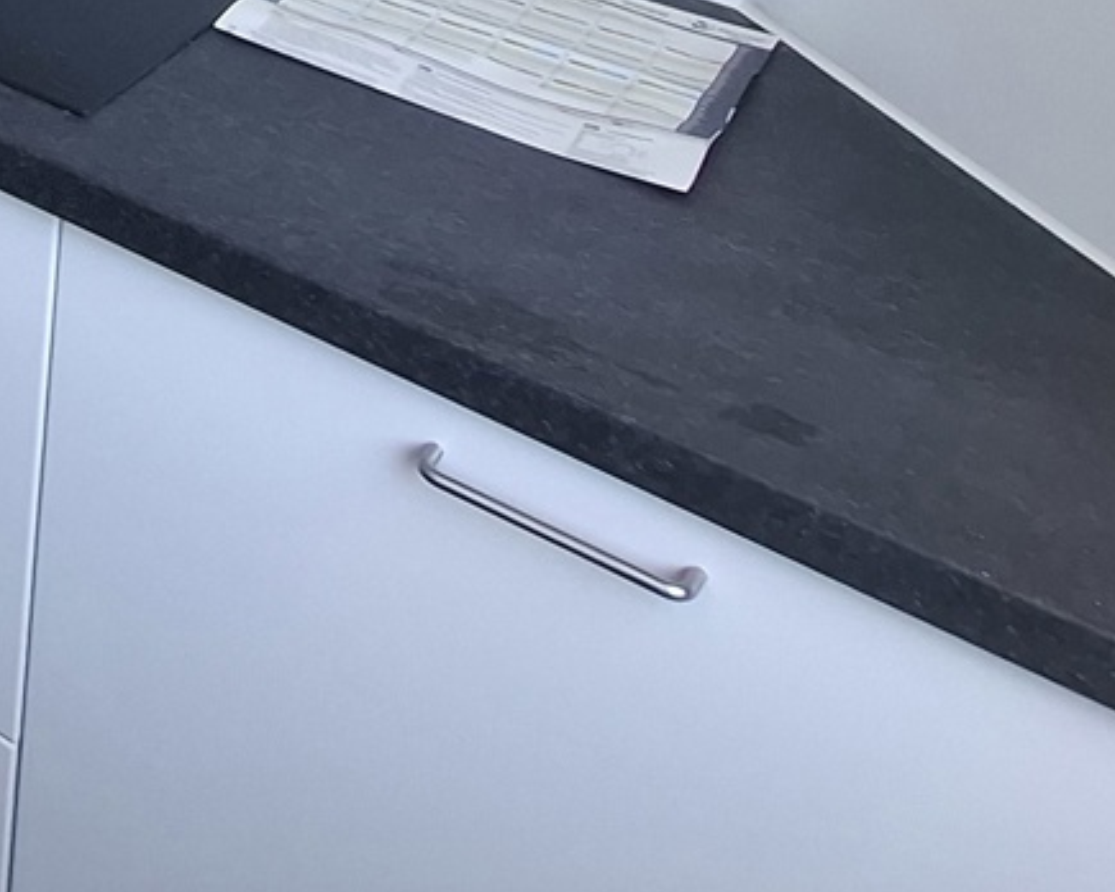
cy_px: -707
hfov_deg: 24.5
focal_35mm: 56
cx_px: -636
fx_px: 1848
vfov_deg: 19.9
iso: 50
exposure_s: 1/50
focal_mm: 1.74
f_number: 2.2
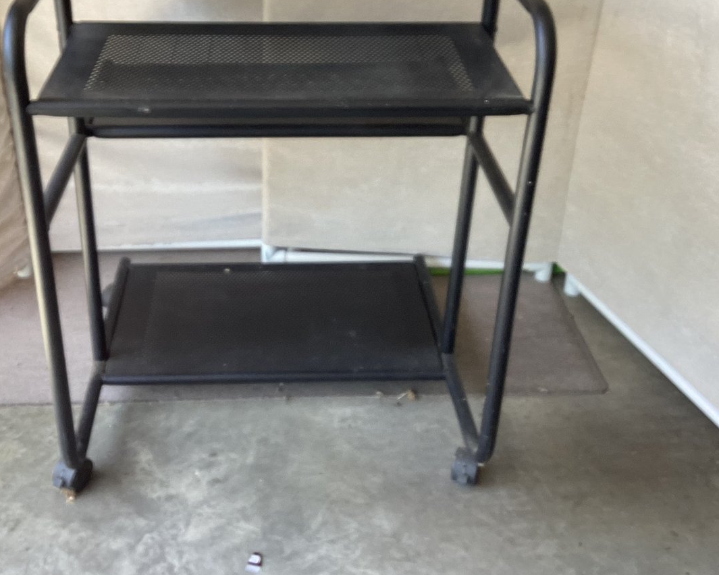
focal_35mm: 43
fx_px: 915
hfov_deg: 42.7
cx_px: 291
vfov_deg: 34.8
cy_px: 228
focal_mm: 3.3
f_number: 2.4
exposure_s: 1/120
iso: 64
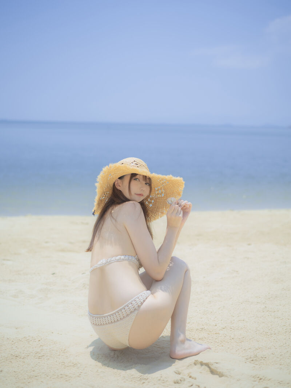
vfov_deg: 37.5
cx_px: 146
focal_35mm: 51
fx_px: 572
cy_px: 194
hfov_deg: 28.6
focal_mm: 65
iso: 100
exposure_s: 1/2000
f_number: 2.8
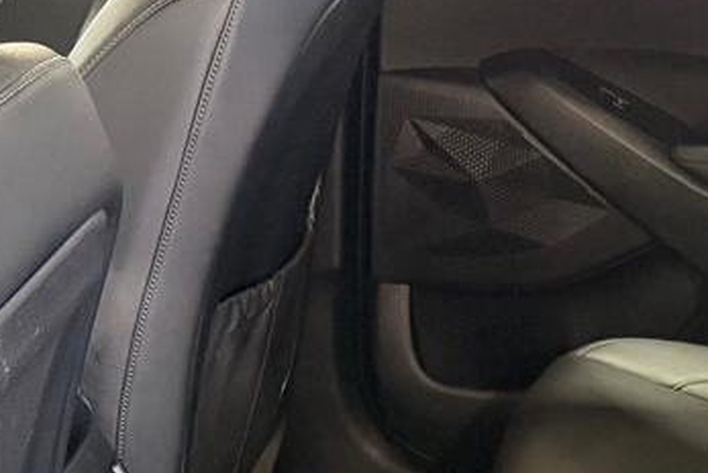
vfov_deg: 13.8
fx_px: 1811
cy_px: 756
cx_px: 671
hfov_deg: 21.5
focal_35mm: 92
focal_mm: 6.76
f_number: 1.78
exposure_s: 1/60
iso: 500
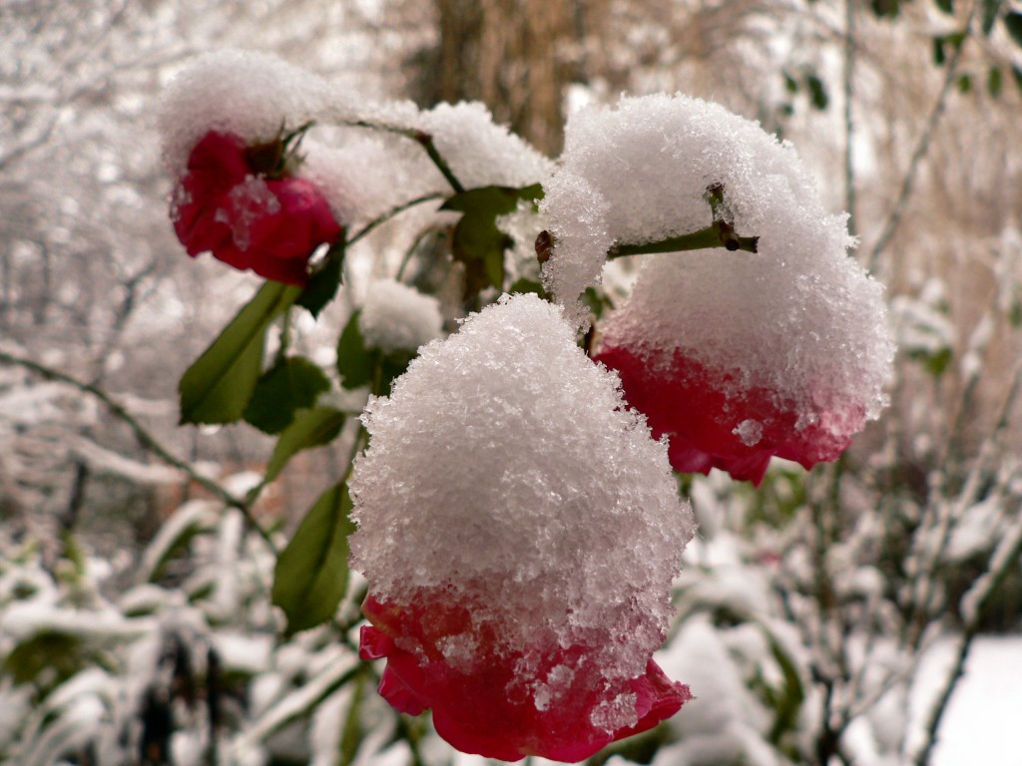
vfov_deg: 39.7
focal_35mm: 36
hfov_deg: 51.4
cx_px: 511
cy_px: 383
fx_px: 1063
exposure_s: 1/50
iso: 80
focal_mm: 6
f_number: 2.8
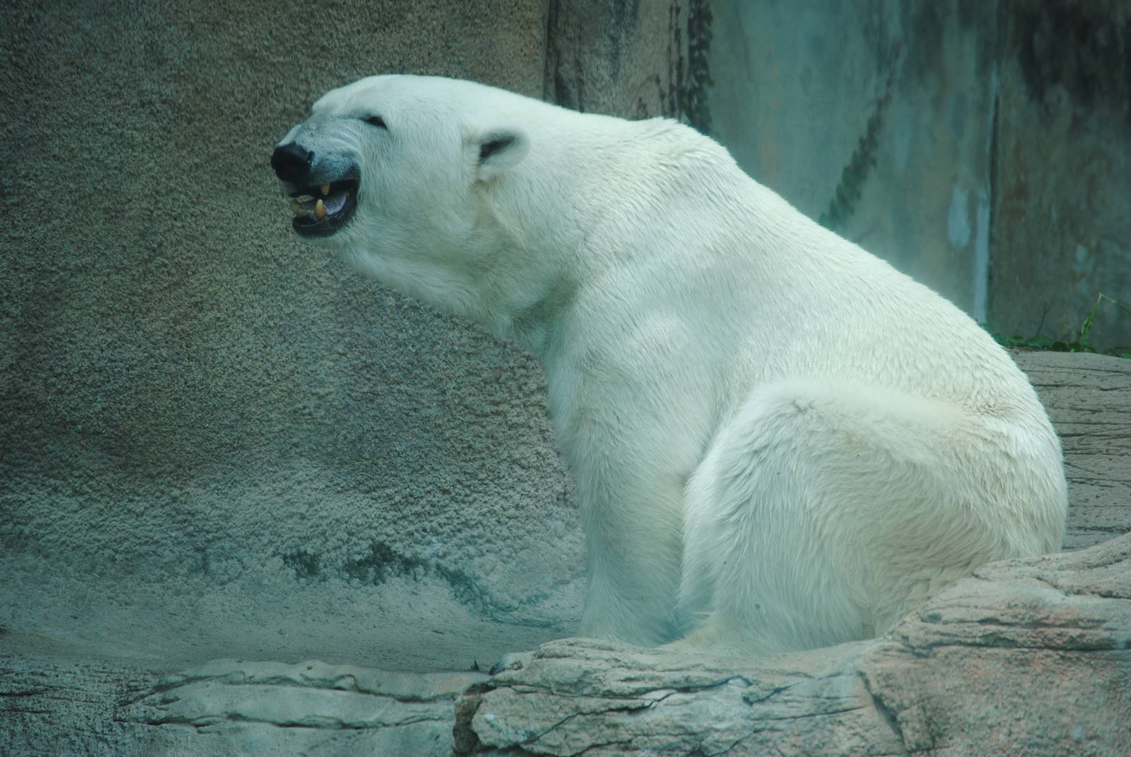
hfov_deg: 5.7
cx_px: 566
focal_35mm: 360
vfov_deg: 3.8
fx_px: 11323
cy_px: 378
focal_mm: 240
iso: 200
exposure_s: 1/500
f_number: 5.3
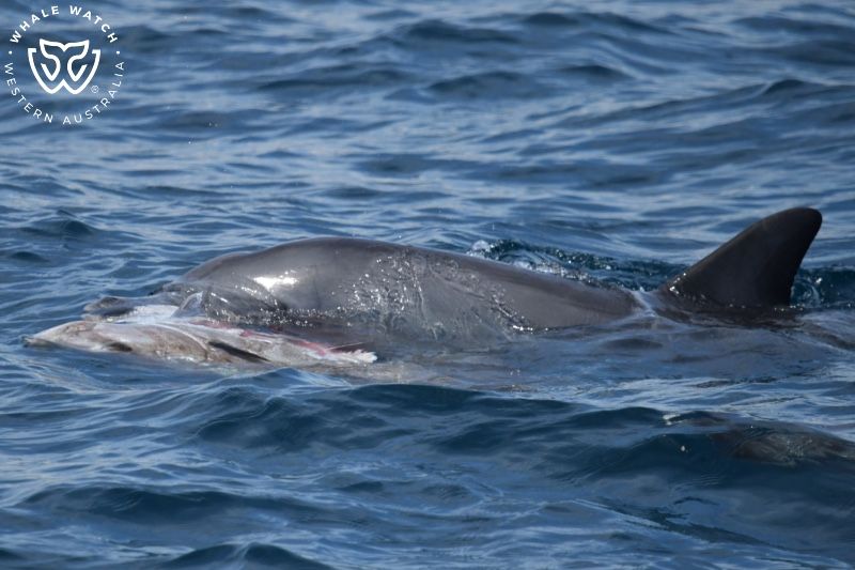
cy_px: 285
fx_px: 14246
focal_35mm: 600
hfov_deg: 3.4
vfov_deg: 2.3
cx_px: 428
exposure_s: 1/8000
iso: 1000
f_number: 6.3
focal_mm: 600
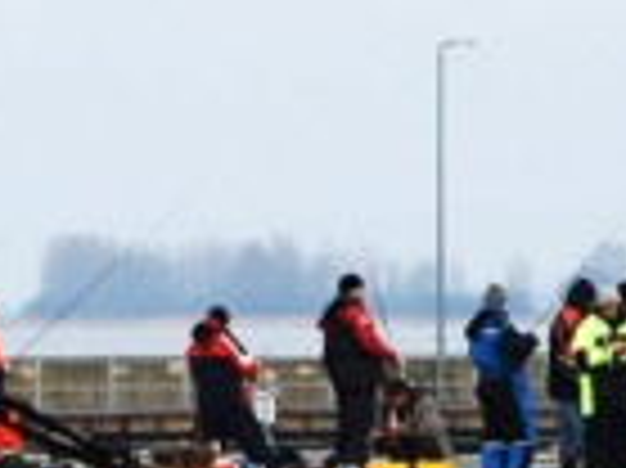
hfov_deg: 2.0
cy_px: 169
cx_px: 689
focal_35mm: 1013
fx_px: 18295
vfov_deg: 1.5
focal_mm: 95
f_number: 10
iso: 400
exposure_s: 1/200
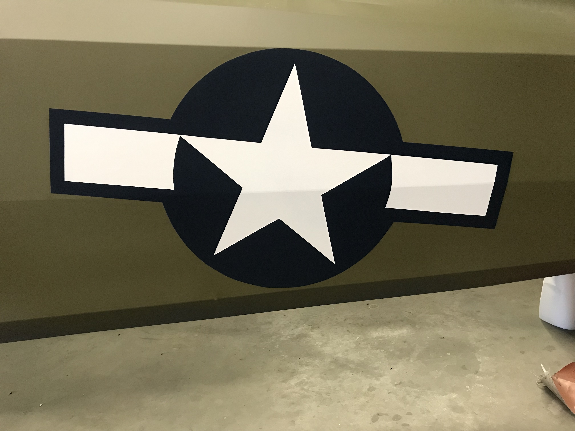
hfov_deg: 63.4
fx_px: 465
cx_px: 288
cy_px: 216
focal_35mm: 28
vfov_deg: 49.7
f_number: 1.8
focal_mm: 3.99
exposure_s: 1/15
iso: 100
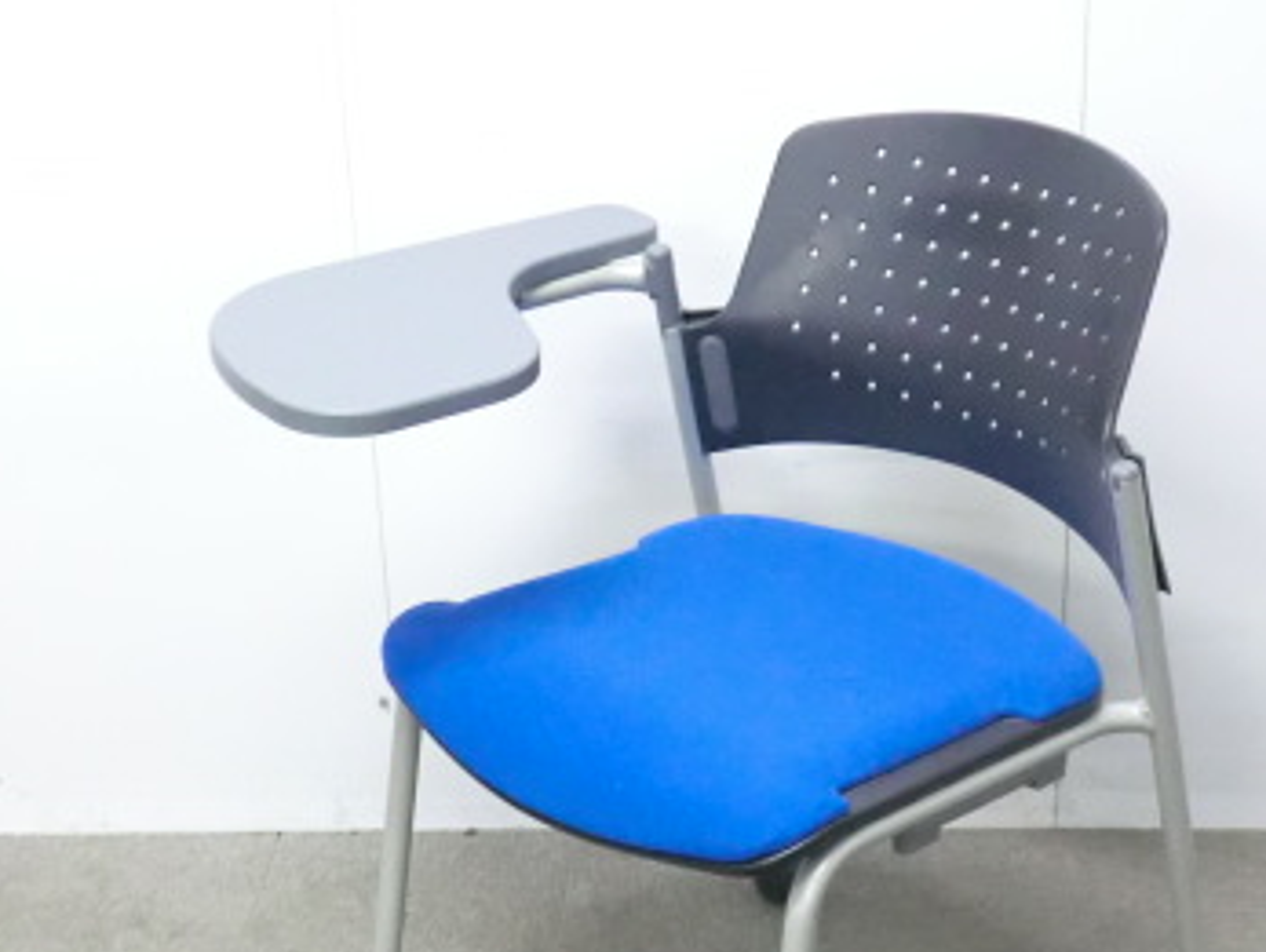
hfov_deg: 27.6
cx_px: 799
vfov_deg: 21.0
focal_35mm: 70
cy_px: 540
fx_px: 2563
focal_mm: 6.9
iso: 800
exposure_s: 1/25
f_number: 3.9
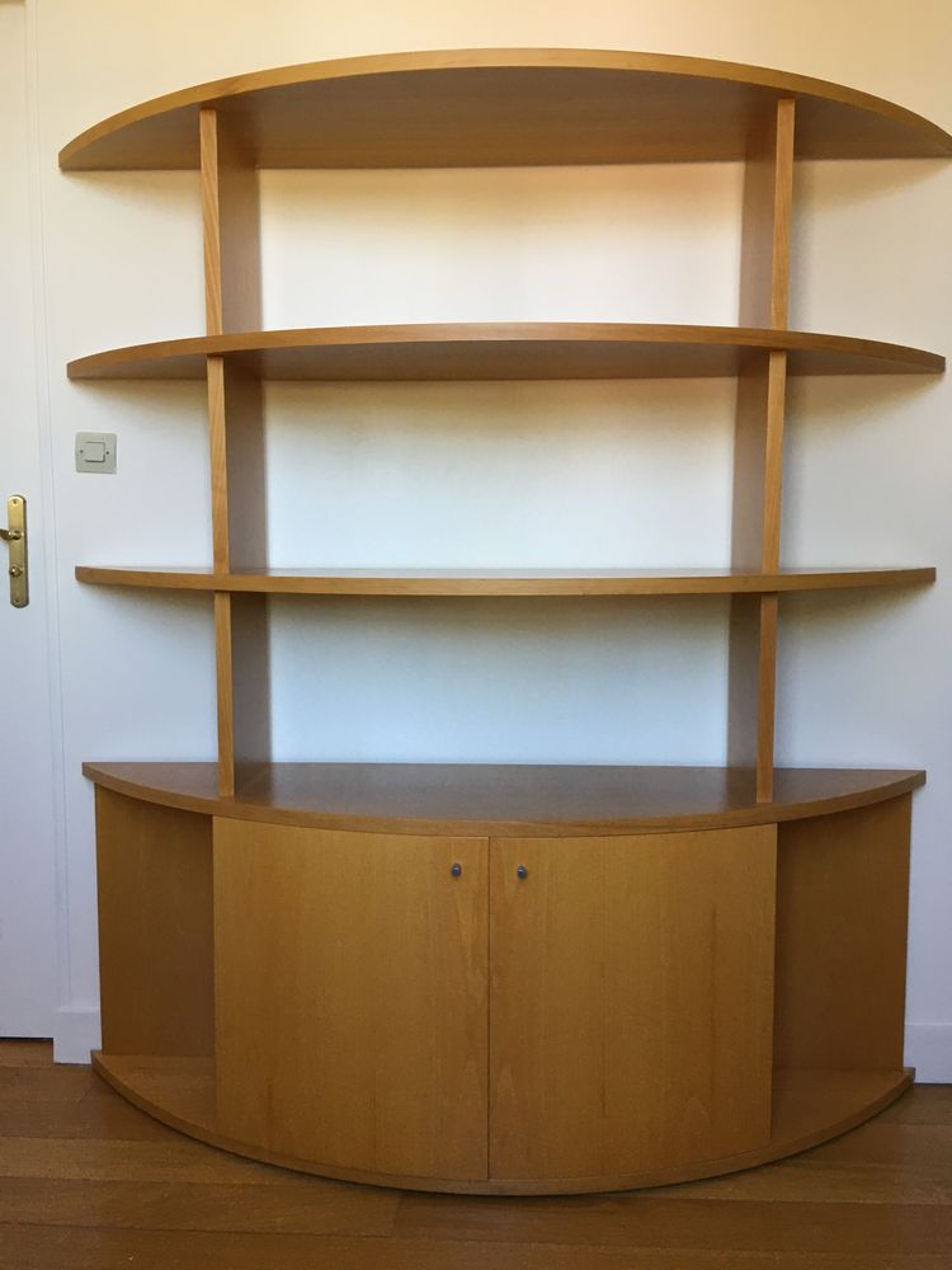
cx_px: 476
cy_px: 635
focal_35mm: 29
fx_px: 1063
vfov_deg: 61.7
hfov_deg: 48.2
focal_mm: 4.15
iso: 50
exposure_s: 1/33
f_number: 2.2
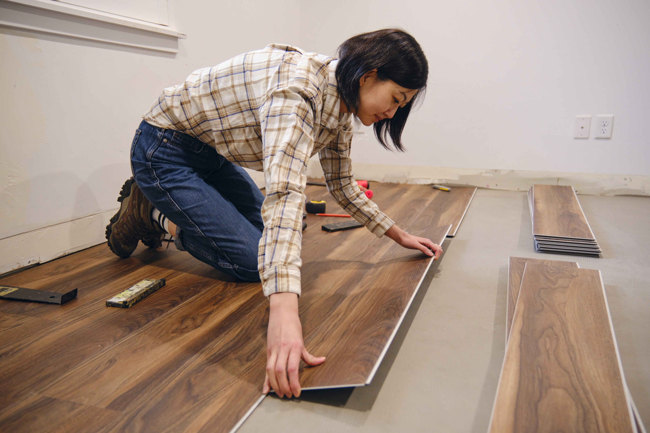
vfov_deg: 43.6
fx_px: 542
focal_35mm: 30
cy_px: 216
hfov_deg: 61.9
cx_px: 325
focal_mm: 20
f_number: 2.8
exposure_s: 1/60
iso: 1250
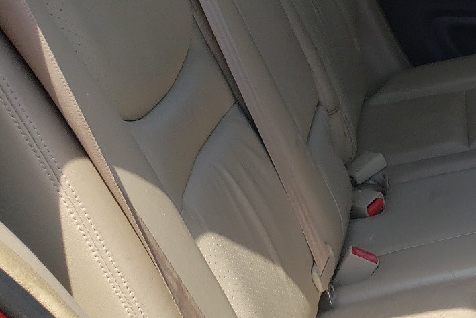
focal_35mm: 61
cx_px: 532
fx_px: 807
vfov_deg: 22.3
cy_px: 147
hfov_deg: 29.4
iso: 50
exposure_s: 1/1429
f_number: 1.5
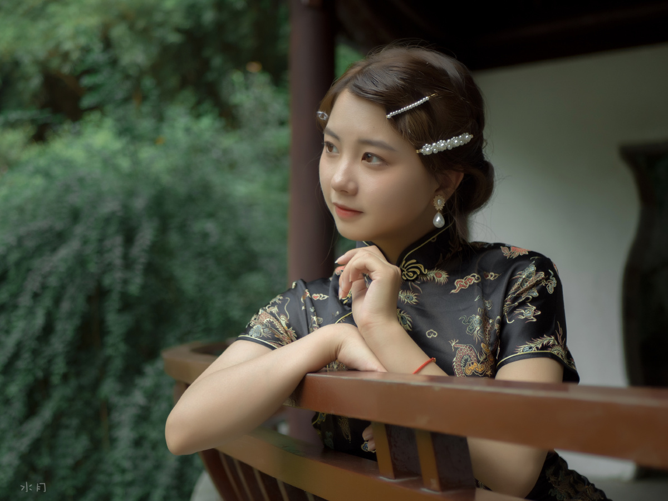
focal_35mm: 50
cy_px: 250
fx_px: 965
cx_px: 334
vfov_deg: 29.1
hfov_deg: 38.2
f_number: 1.8
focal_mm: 25
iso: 200
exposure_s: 1/400
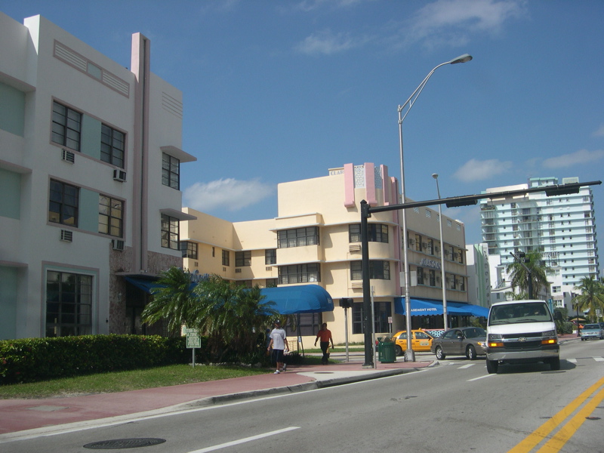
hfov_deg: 49.0
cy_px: 226
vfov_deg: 37.7
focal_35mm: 38
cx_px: 302
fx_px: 663
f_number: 7.6
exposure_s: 1/306
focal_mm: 8
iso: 100
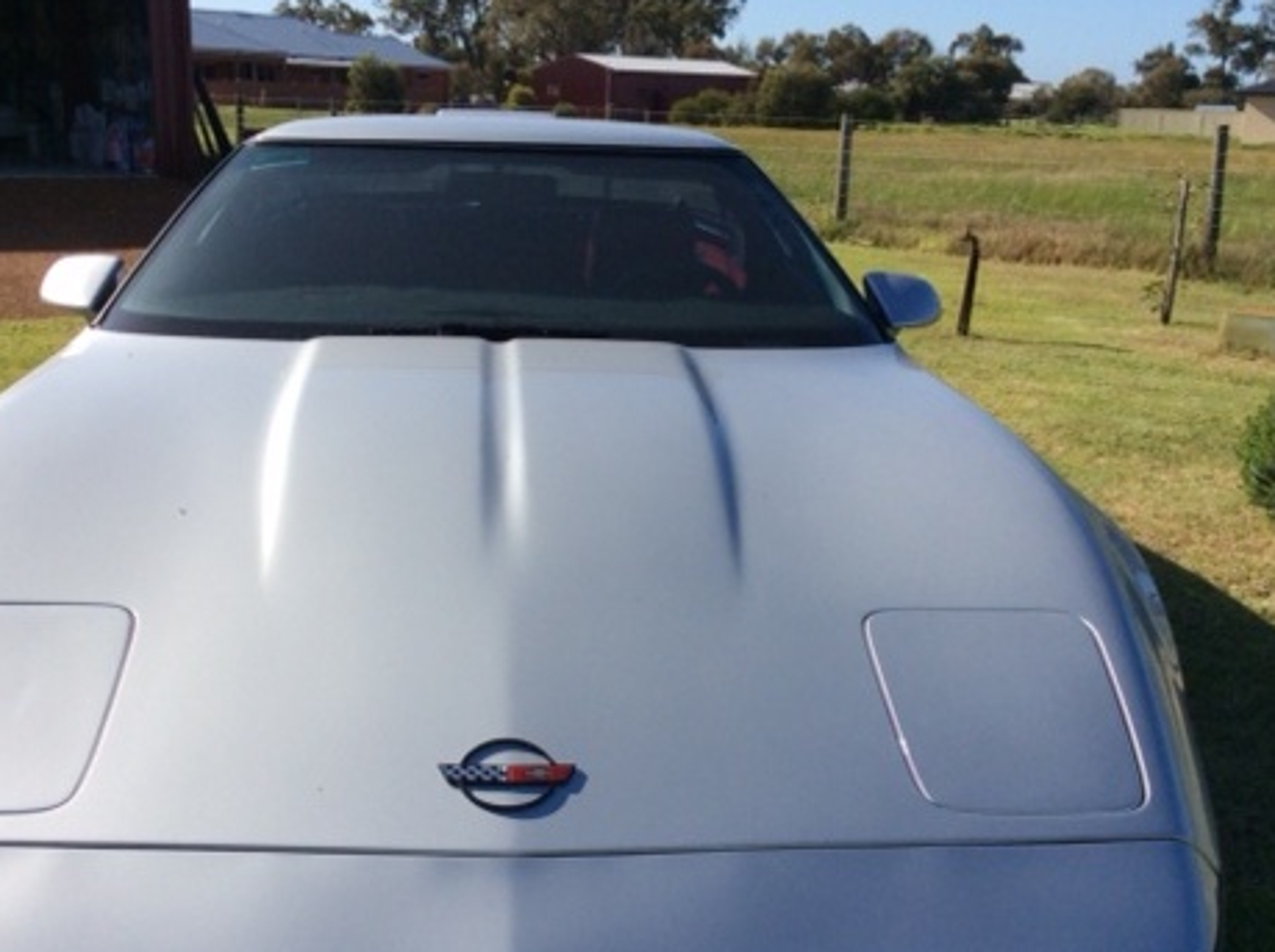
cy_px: 608
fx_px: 1692
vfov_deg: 31.3
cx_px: 569
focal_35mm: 46
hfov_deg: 41.2
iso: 32
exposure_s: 1/2045
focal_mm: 3.3
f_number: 2.4
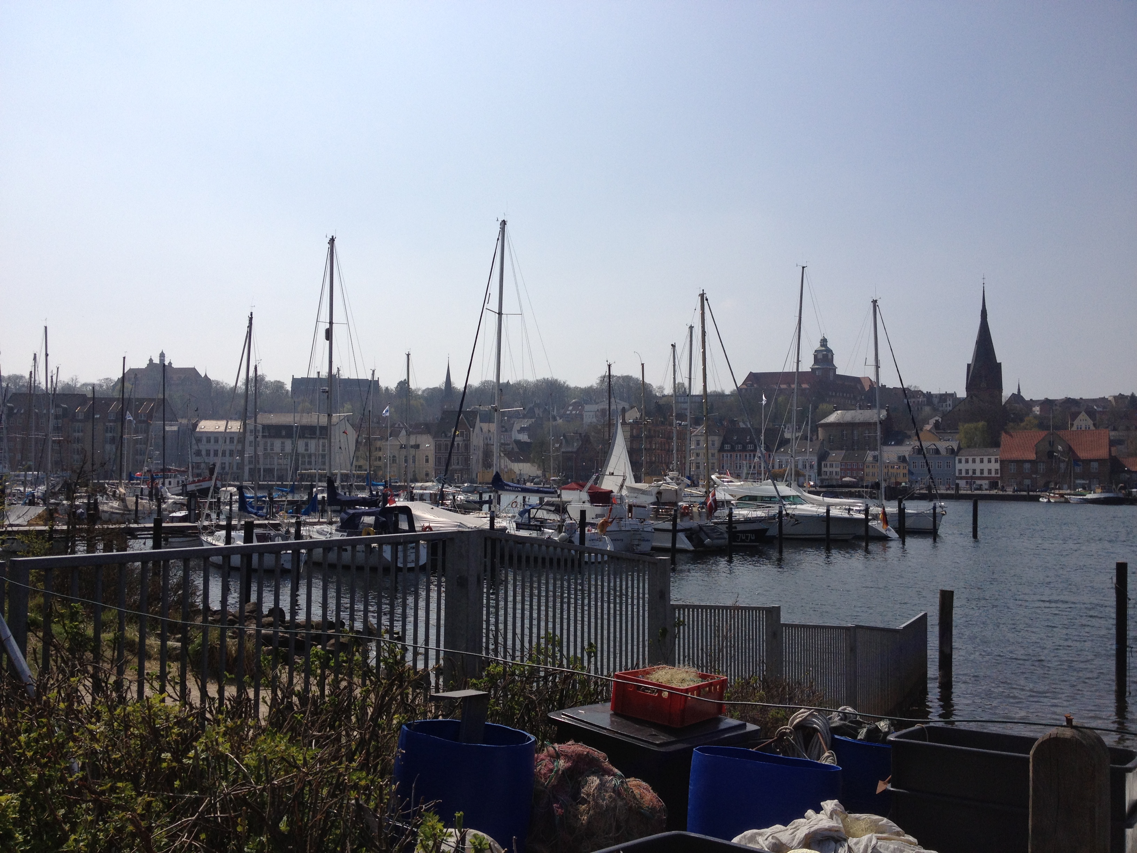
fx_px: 1150
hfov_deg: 52.6
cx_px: 568
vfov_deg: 40.7
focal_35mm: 35
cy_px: 426
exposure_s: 1/3953
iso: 50
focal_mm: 4.28
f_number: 2.4
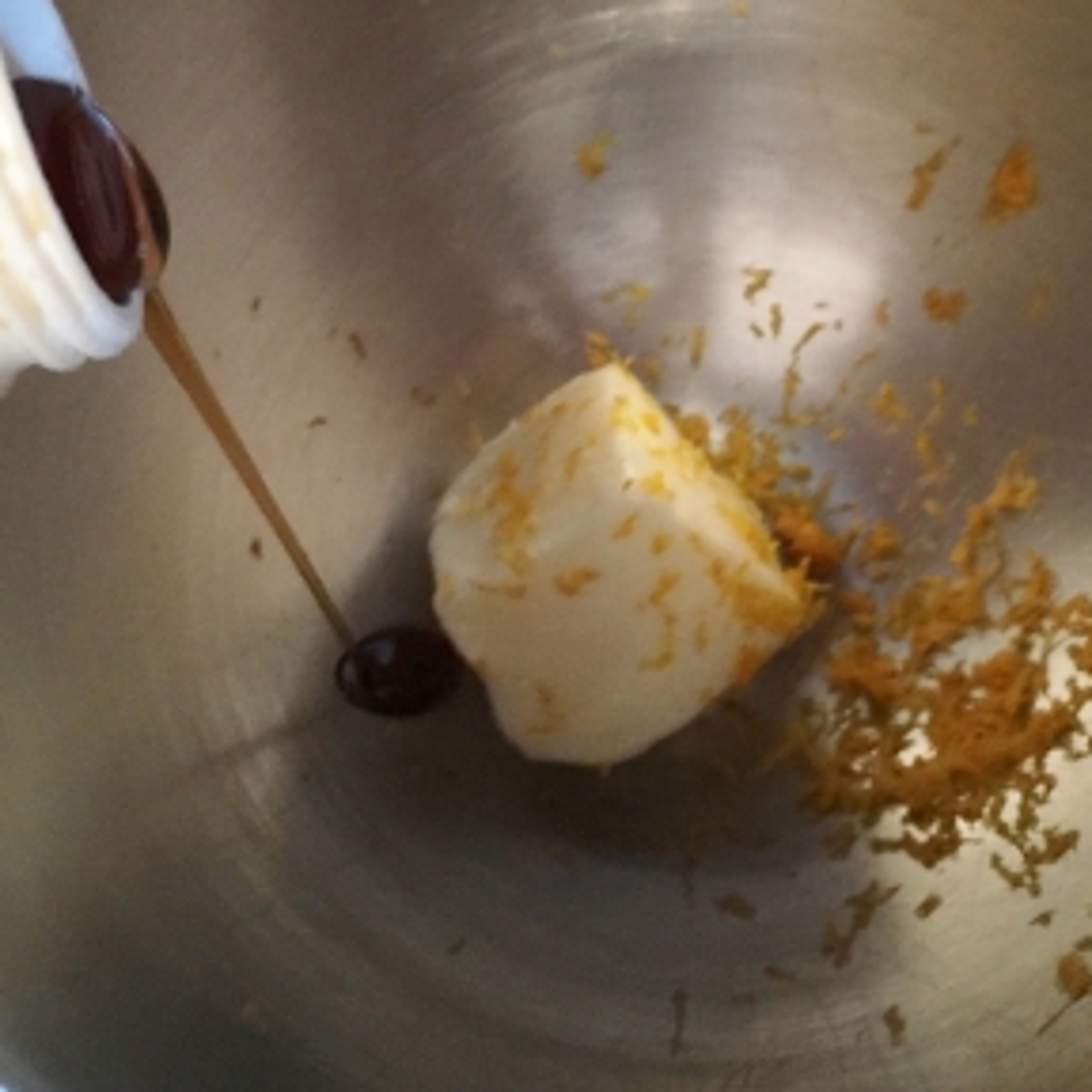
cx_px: 664
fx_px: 2034
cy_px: 228
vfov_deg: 29.4
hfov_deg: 30.0
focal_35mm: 57
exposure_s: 1/10
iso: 125
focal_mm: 4.15
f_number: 2.2
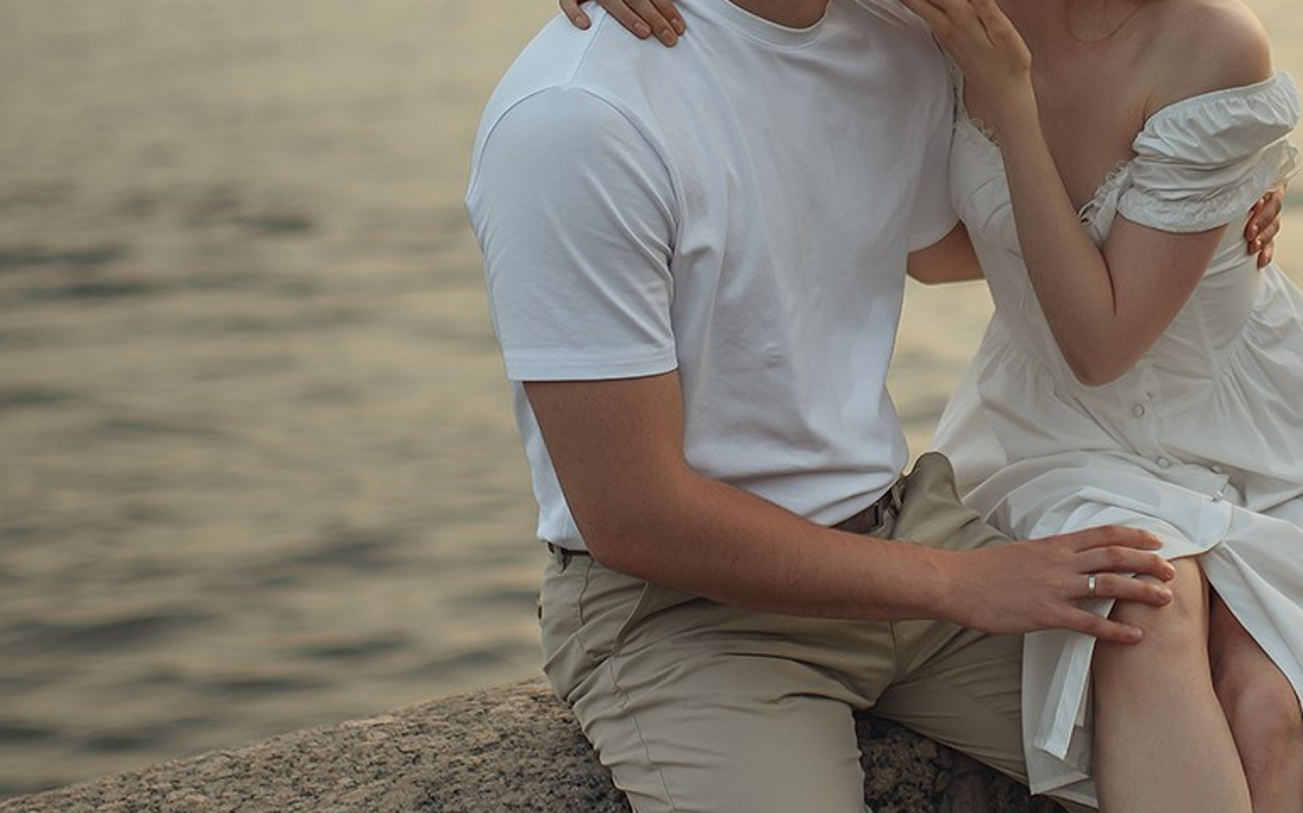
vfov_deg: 14.6
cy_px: 214
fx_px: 3159
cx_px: 990
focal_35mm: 89
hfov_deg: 23.1
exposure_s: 1/250
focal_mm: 35
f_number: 1.4
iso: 100
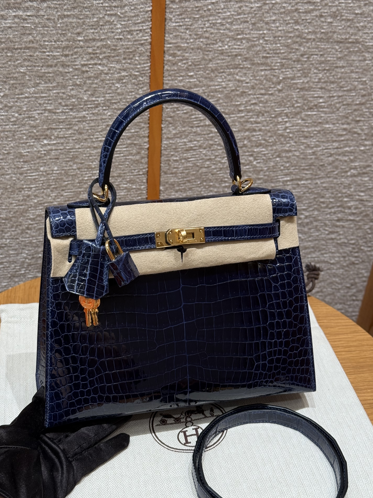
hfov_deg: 28.6
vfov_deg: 37.5
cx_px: 177
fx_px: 733
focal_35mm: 51
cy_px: 252
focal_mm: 6.76
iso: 100
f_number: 1.78
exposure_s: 1/89
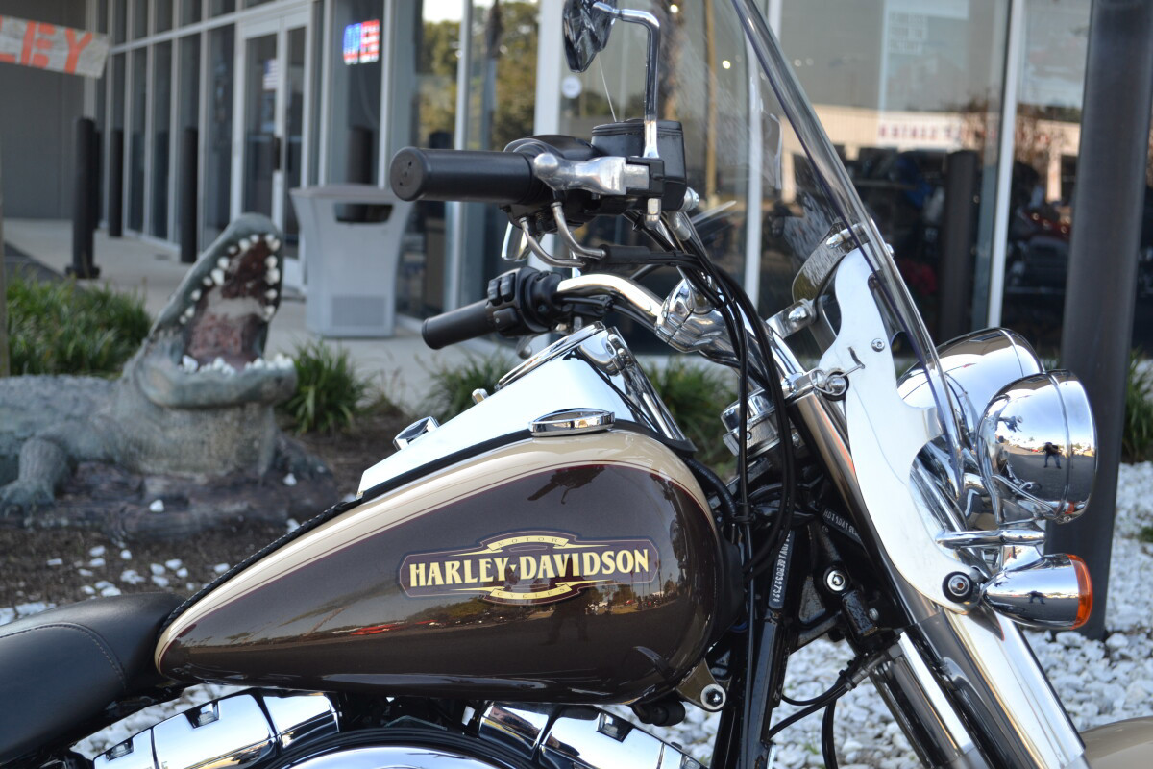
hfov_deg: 35.1
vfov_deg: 23.8
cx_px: 576
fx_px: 1825
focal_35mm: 57
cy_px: 384
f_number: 5.6
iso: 160
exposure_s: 1/125
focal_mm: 38
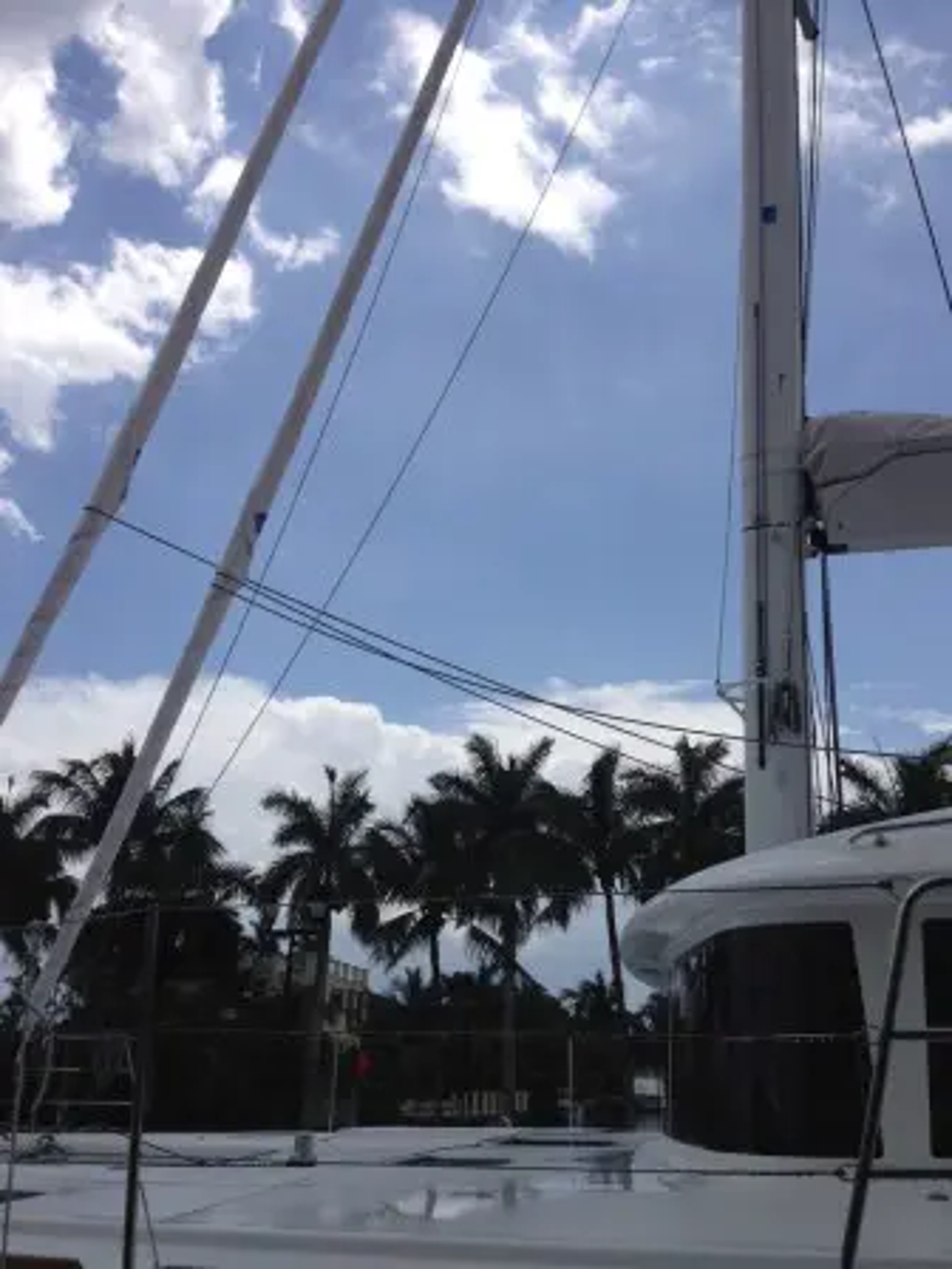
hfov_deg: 42.9
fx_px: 1210
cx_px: 476
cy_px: 634
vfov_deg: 55.4
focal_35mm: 33
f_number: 2.4
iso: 50
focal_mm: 4.12
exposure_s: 1/3876
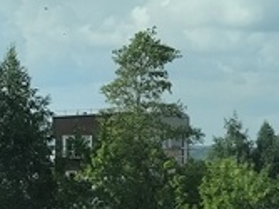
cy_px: 145
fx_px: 1756
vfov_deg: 6.8
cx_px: 655
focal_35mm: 218
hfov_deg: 8.4
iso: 50
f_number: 1.65
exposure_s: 1/594
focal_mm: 6.19
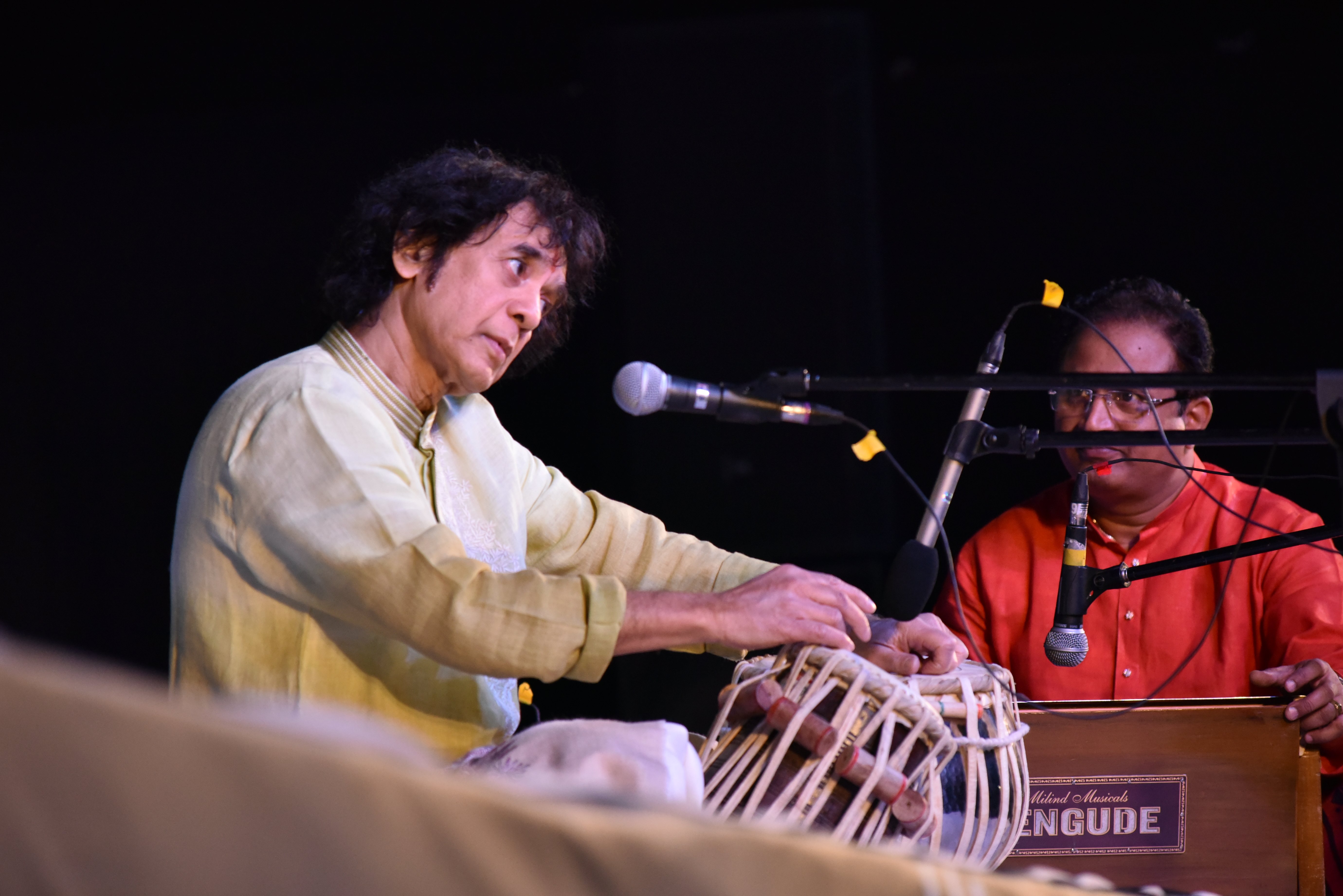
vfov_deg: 6.9
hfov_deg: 10.3
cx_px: 672
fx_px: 7461
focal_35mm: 200
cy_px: 448
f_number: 5.6
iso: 3200
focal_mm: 200
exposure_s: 1/1250
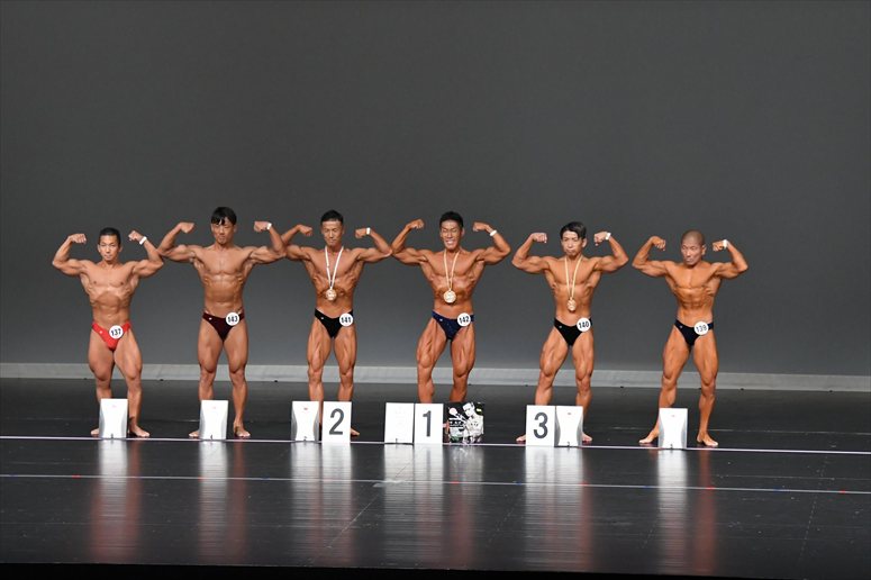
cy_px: 290
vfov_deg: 8.2
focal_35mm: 168
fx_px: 4063
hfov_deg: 12.2
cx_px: 436
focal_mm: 112
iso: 5000
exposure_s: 1/400
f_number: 5.6
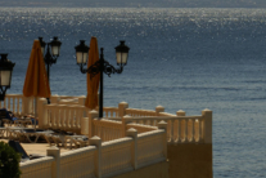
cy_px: 18
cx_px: 278
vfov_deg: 5.0
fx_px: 2040
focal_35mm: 276
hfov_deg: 7.4
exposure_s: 1/320
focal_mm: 85
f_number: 11
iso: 100
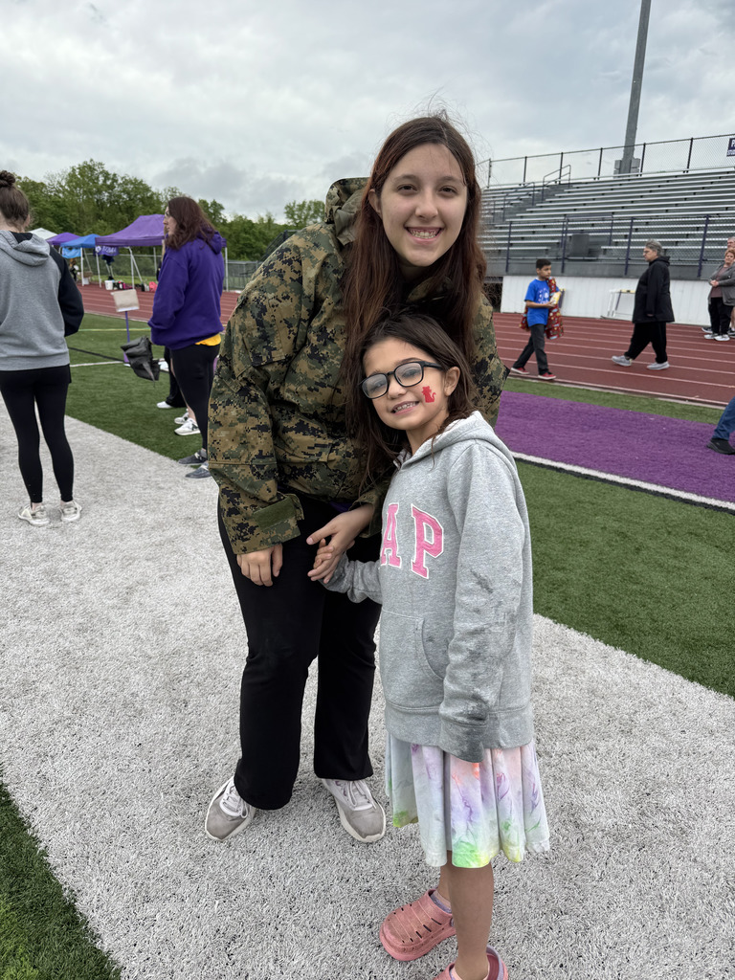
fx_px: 679
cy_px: 490
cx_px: 368
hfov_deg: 56.8
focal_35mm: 24
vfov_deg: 71.6
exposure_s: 1/1524
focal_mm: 6.76
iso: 80
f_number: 1.78
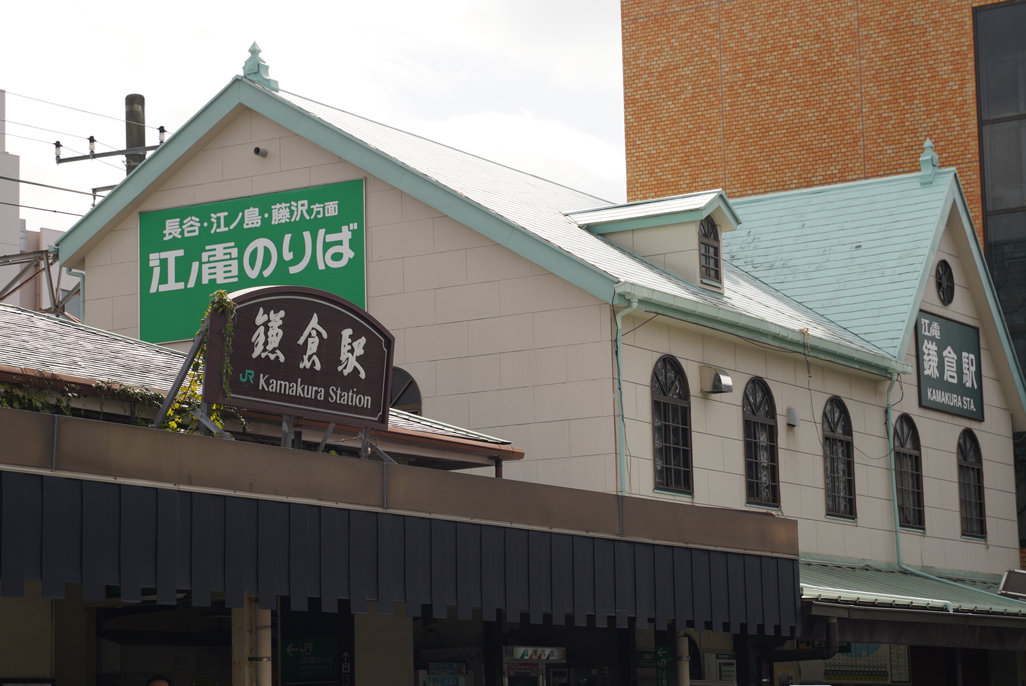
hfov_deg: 23.1
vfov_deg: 15.6
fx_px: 2510
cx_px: 513
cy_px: 343
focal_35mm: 88
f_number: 4
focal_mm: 59
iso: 100
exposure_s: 1/1000
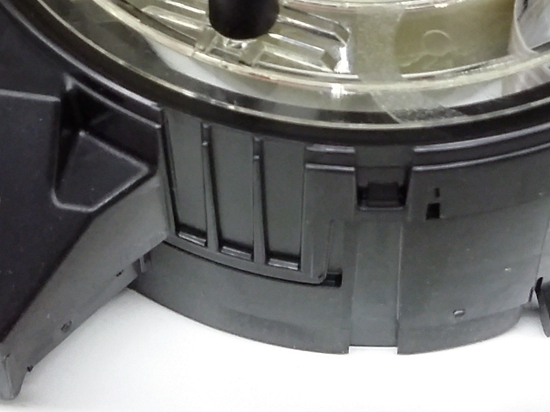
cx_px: 274
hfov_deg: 22.5
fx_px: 1382
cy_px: -73
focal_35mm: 87
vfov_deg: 16.3
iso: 250
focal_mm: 3.4
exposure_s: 1/15
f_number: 2.4
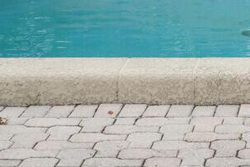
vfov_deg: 7.4
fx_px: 1236
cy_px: -160
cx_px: 355
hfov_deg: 11.2
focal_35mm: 178
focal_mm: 34
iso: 800
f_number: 8
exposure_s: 1/2000
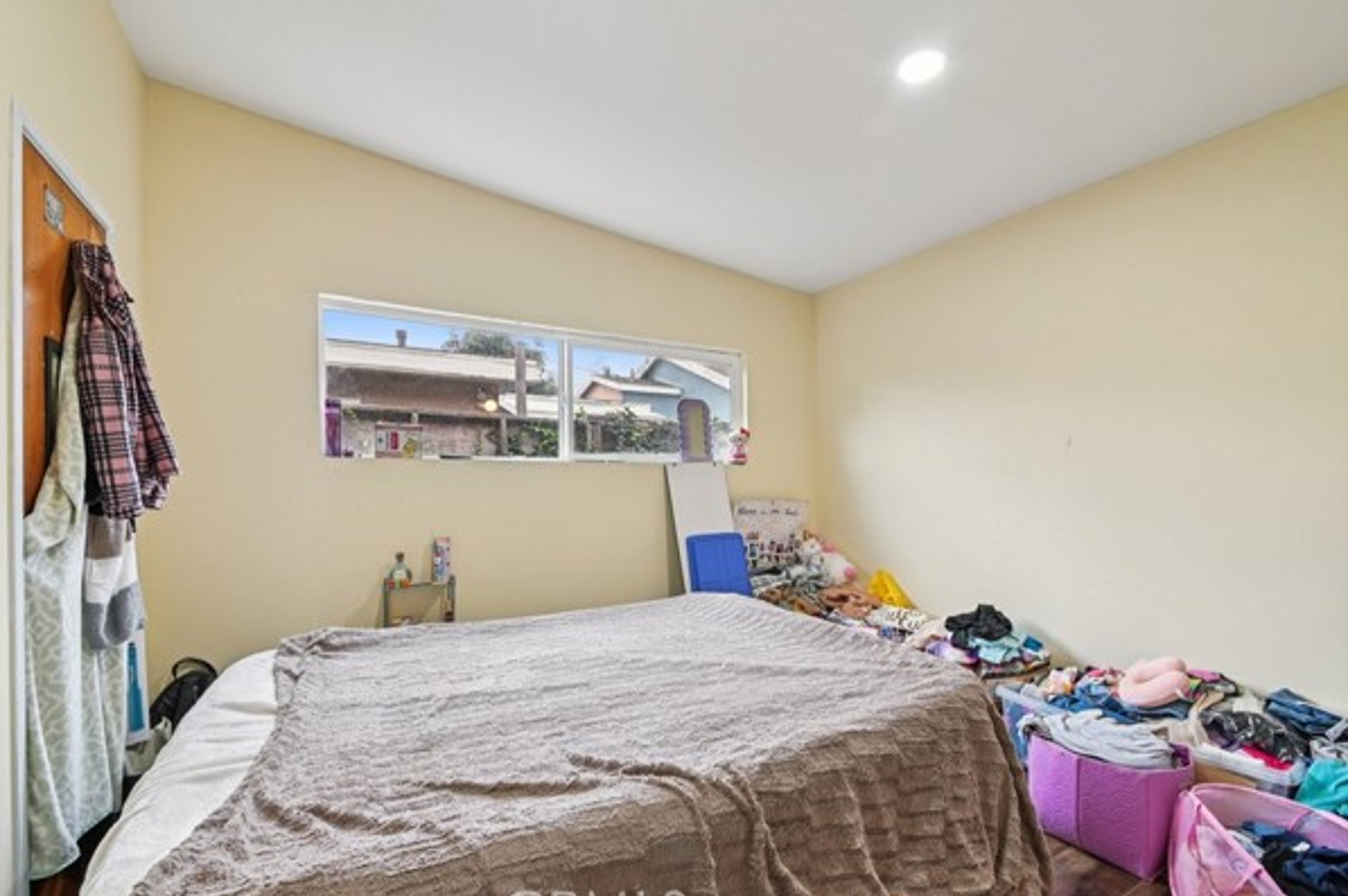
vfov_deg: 77.2
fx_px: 561
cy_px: 464
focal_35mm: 15
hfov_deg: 100.3
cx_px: 630
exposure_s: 1/6
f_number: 8
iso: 250
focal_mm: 14
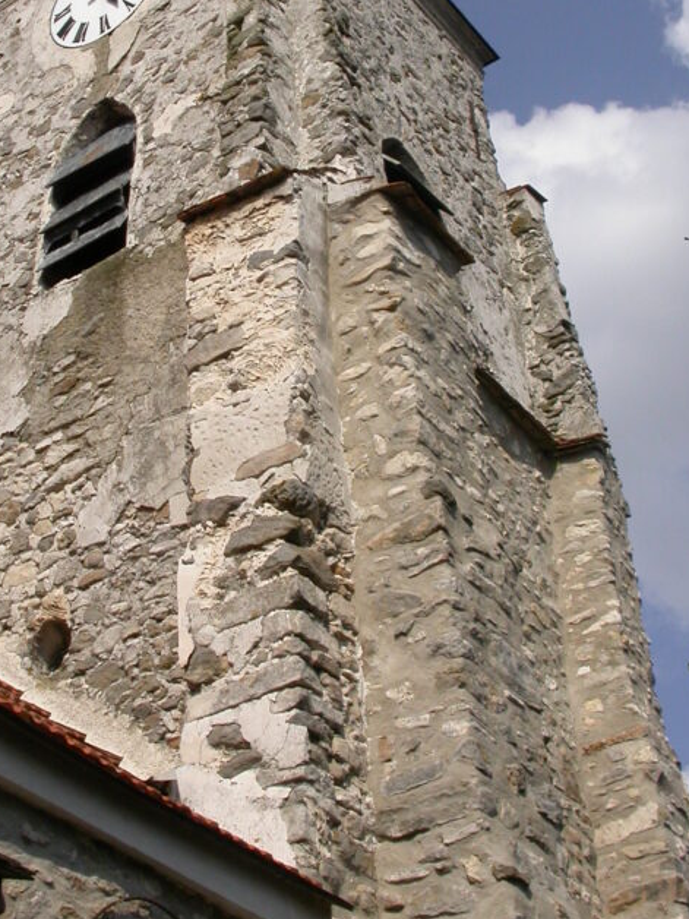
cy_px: 340
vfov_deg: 31.0
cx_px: 285
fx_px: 1645
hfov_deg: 23.6
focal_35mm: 62
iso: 100
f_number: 7.5
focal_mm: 7.85
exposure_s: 1/631
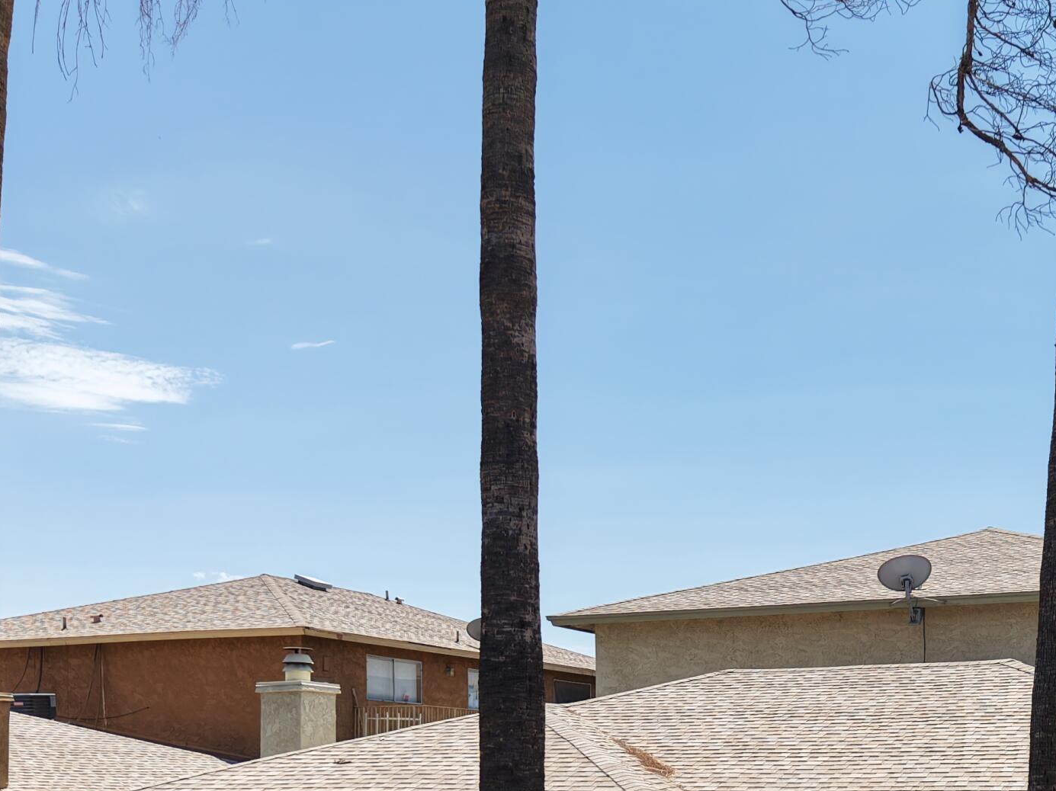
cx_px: 788
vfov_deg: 26.4
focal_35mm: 52
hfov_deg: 36.0
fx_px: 1586
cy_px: 802
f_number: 1.8
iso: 160
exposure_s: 1/3000
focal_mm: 8.67
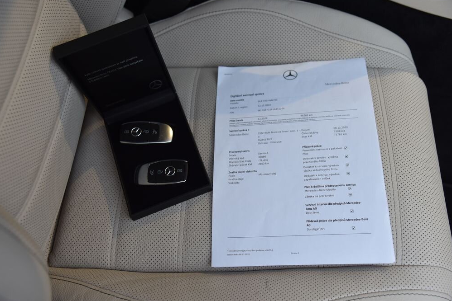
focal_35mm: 39
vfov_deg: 34.2
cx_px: 230
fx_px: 490
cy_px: 150
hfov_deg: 49.5
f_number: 4
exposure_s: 1/30
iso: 500
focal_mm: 38
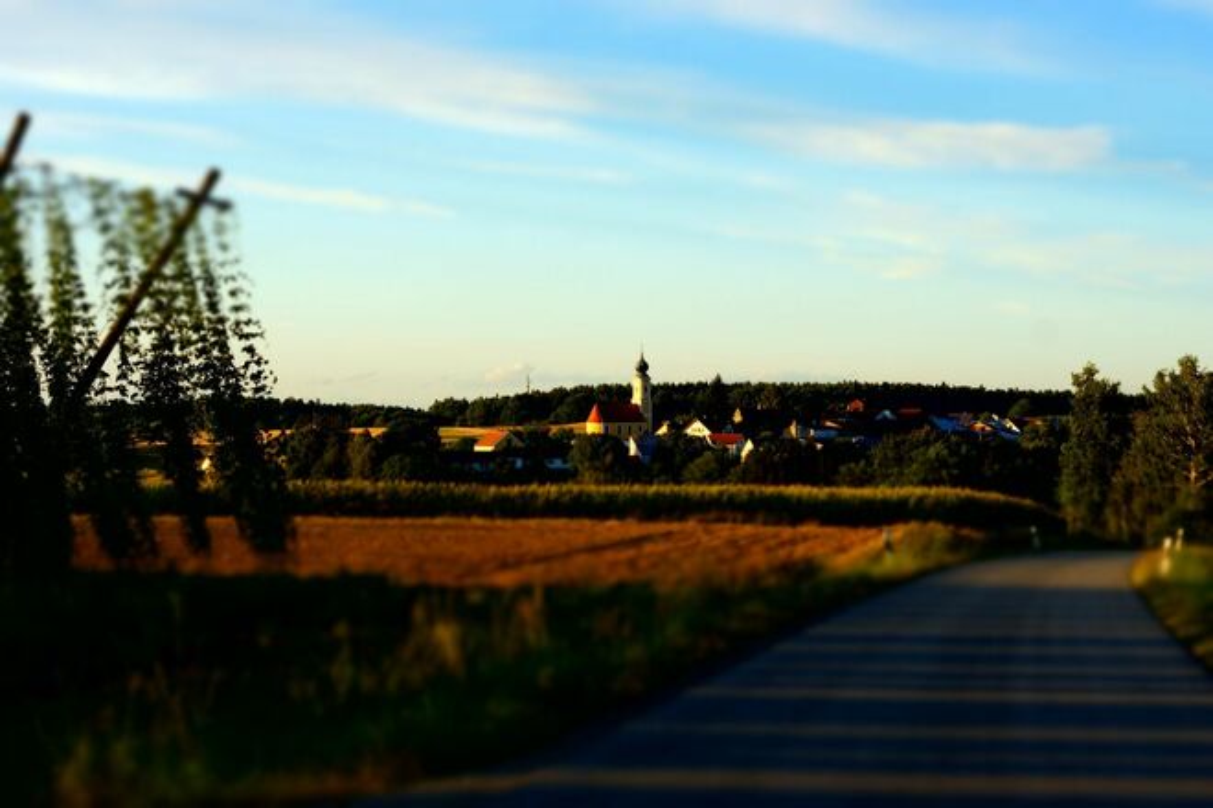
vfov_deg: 18.2
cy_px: 404
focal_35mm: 75
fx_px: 2527
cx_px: 606
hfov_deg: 27.0
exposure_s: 1/200
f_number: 6.3
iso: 100
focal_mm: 50
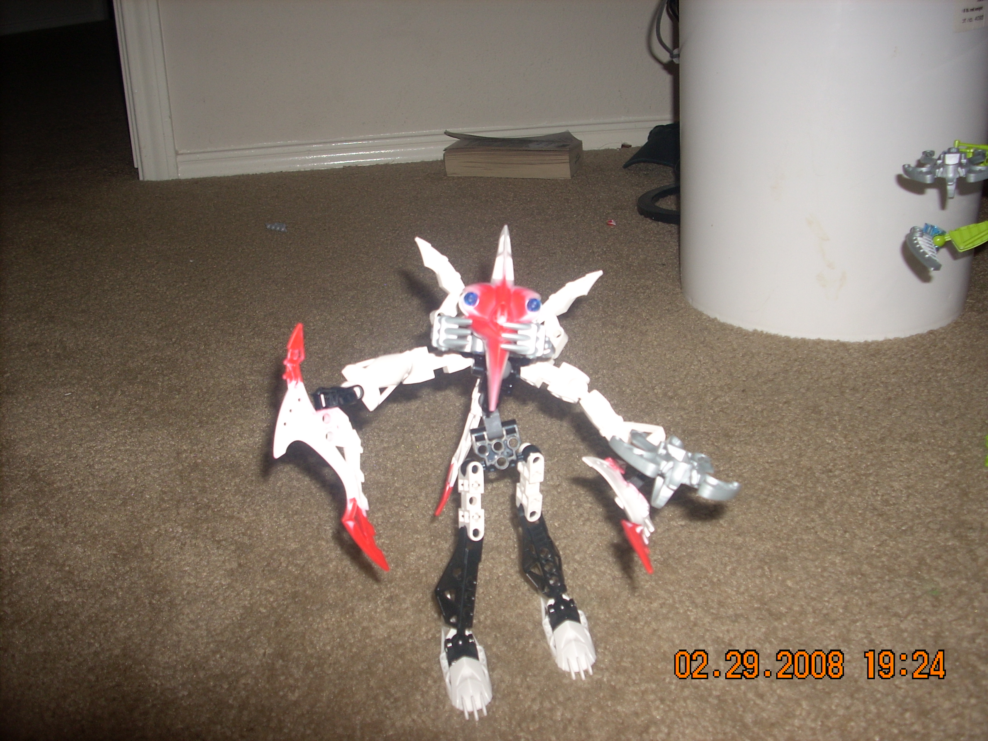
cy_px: 370
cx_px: 494
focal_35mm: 37
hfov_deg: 50.1
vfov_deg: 38.7
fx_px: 1056
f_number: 2.8
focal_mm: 6.2
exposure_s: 1/60
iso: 64
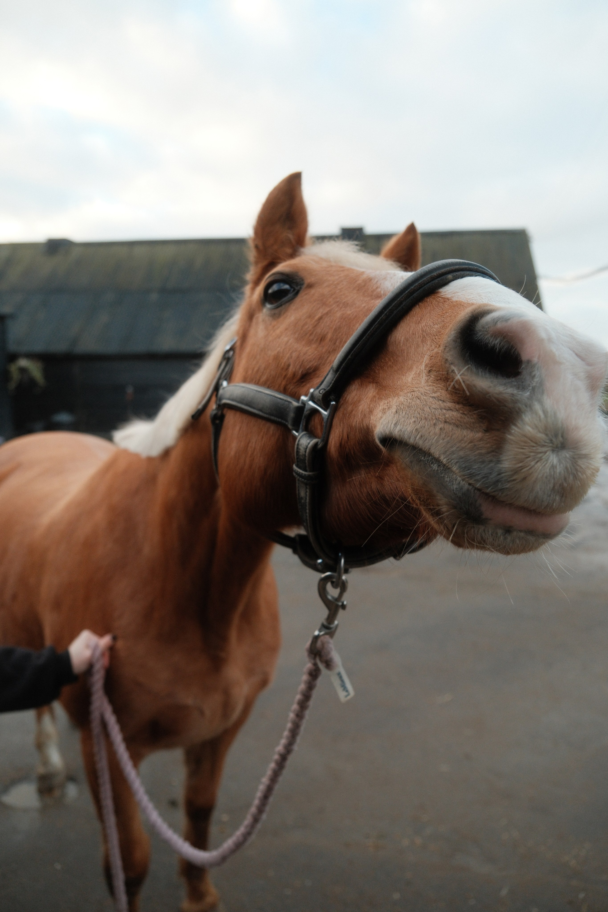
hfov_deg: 53.1
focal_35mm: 24
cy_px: 456
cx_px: 304
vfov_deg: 73.7
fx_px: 608
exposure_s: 1/680
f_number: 2.8
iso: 800
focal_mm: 16
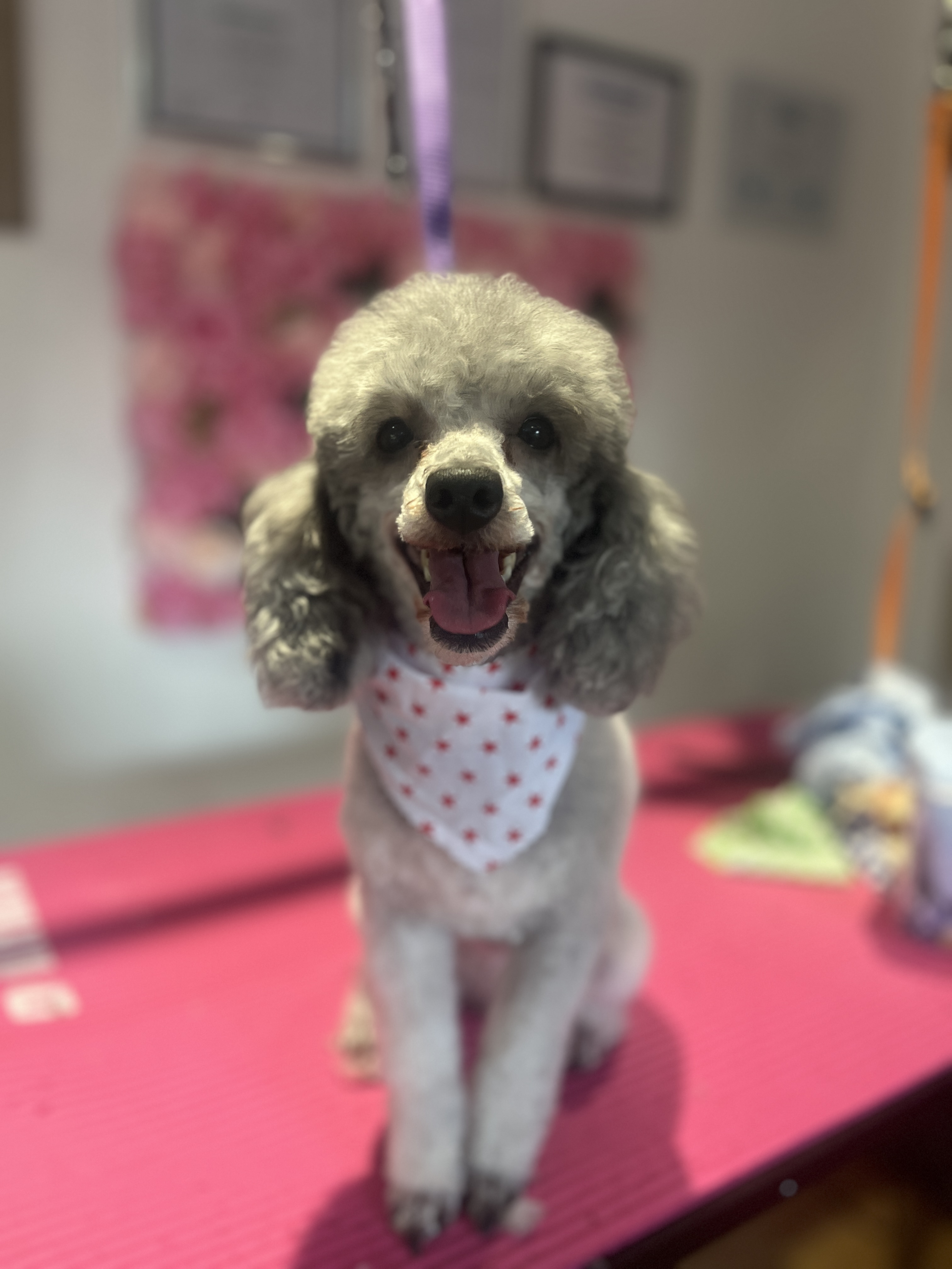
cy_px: 634
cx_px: 476
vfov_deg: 67.3
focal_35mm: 26
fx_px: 953
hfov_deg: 53.1
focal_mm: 5.1
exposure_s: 1/50
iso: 160
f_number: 1.6
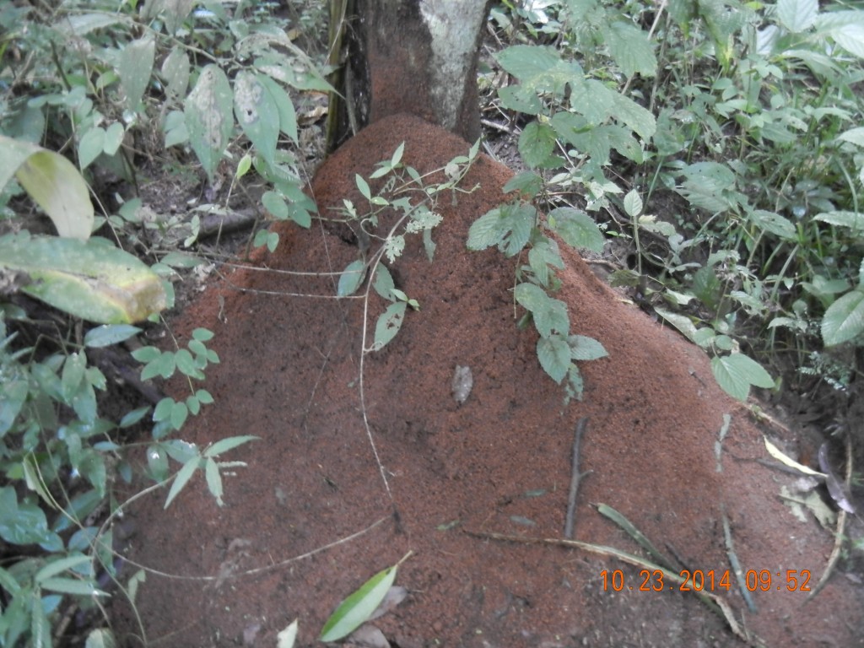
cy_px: 324
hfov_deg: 60.0
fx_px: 749
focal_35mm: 30
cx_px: 432
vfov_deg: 46.8
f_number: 3.5
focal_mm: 5.4
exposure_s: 1/3.7
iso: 200
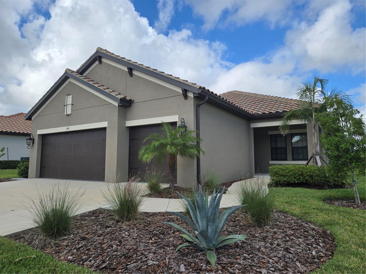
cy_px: 137
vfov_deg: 58.9
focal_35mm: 23
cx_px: 183
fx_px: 243
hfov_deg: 73.9
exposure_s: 1/2921
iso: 40
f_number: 1.8
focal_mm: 5.4
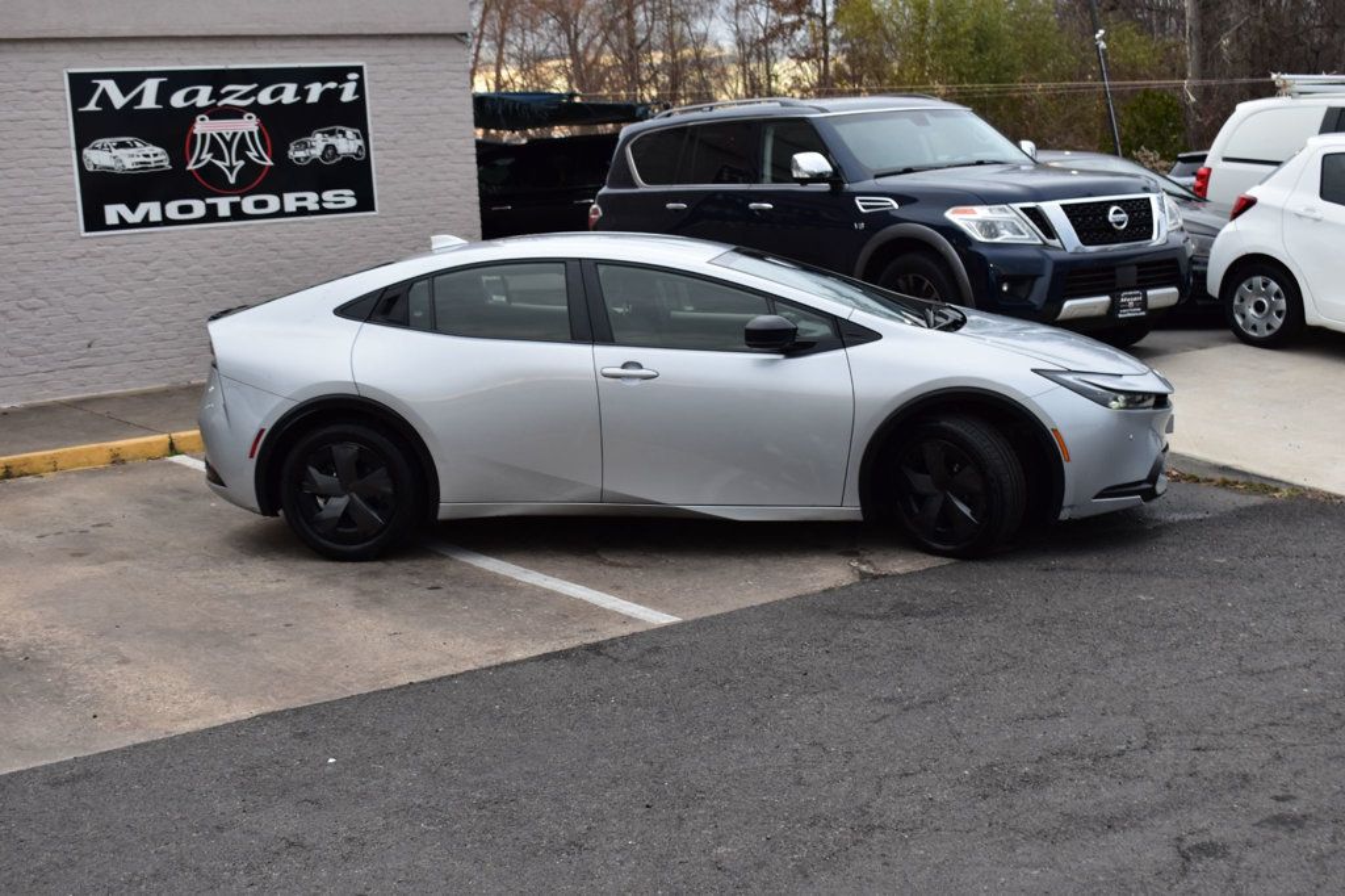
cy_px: 448
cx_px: 672
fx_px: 1793
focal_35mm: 48
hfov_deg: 41.1
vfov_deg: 28.1
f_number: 7.1
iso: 400
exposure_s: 1/40
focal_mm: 32
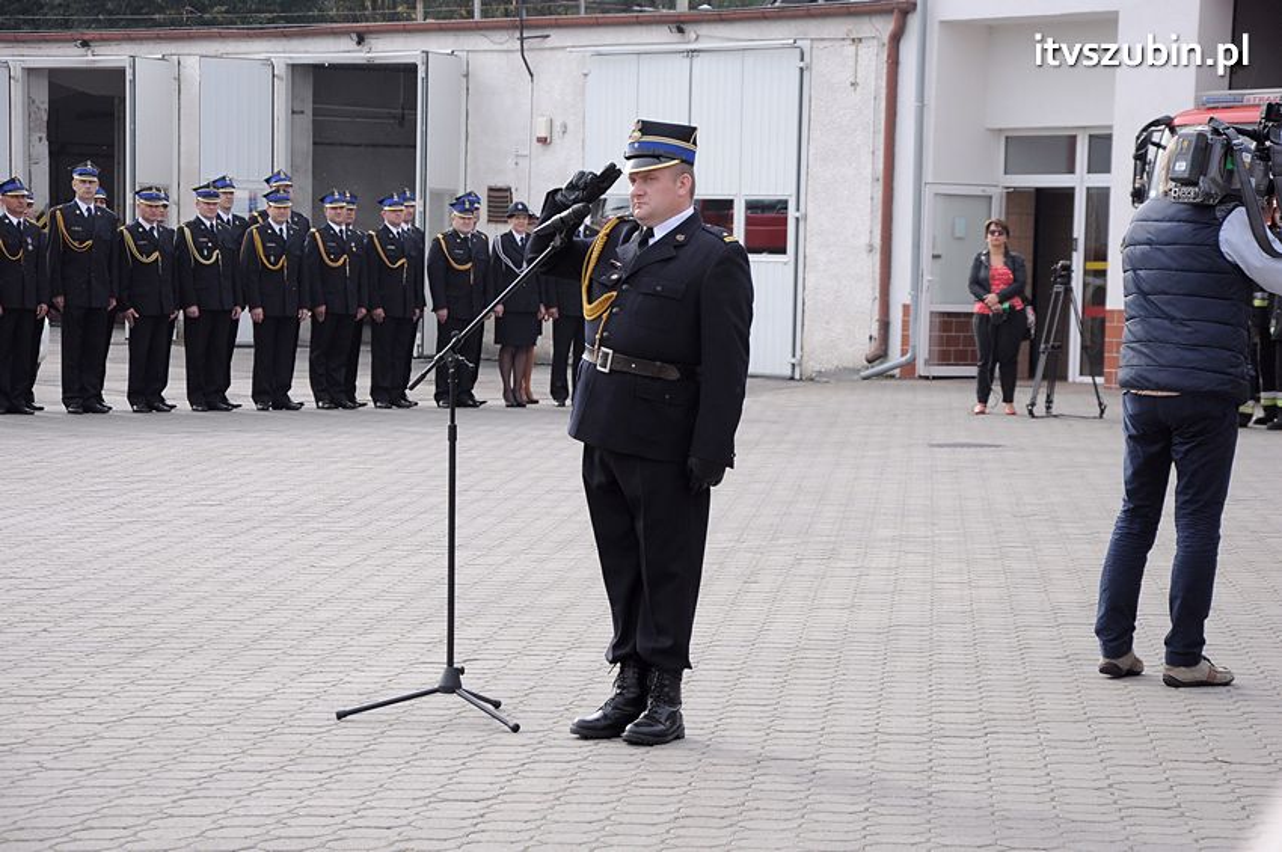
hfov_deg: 19.5
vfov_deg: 13.0
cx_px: 641
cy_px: 426
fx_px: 3735
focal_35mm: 105
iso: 500
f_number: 6.3
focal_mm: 70
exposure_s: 1/640
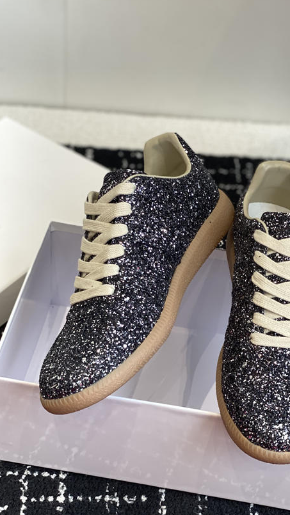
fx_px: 834
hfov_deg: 19.6
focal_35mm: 61
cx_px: 201
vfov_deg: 34.3
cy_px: 273
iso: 64
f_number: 2
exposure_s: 1/122
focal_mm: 6
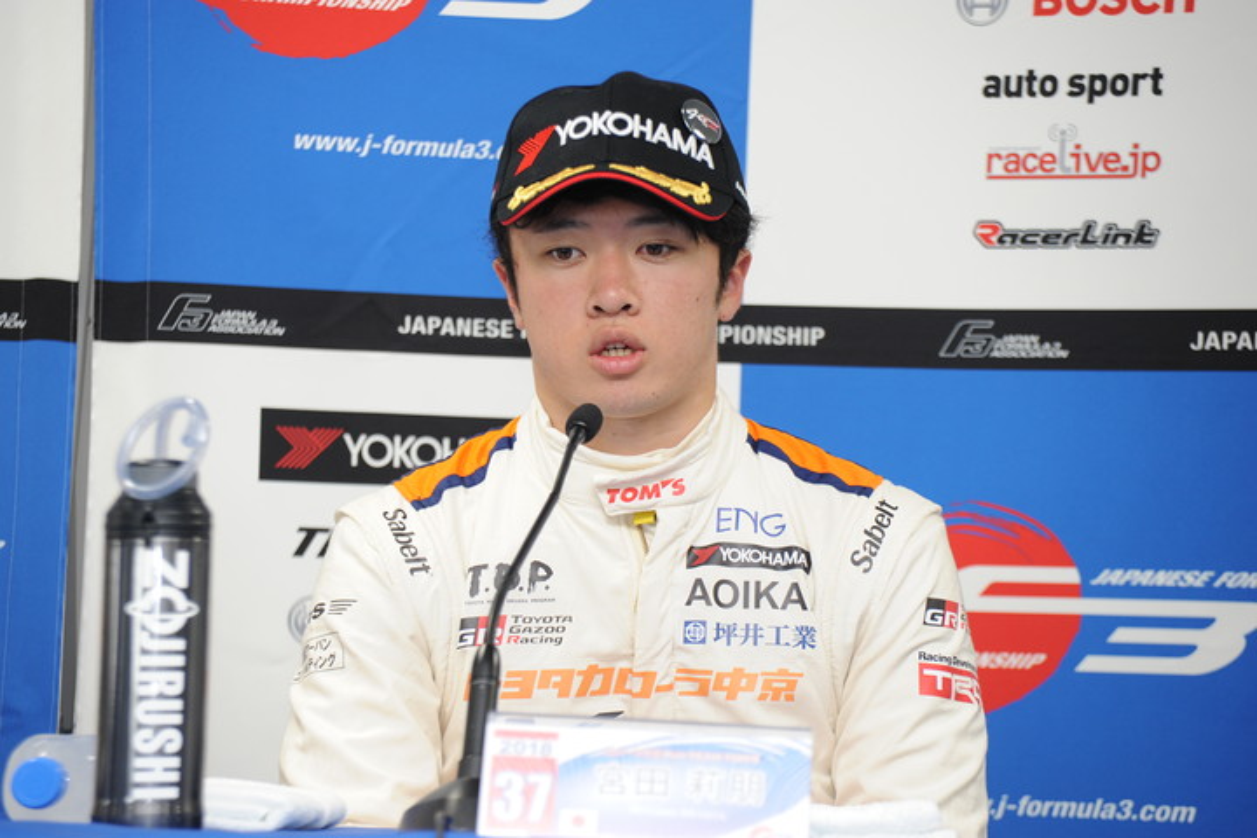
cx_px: 628
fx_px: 6983
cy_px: 419
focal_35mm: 200
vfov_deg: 6.9
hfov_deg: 10.3
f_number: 6.7
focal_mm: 200
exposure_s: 1/60
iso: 800
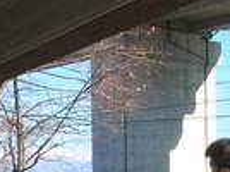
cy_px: 278
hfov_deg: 14.4
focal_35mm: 136
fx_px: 902
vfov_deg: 10.4
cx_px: 17
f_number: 5.6
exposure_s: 1/140
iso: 50
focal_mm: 5.8
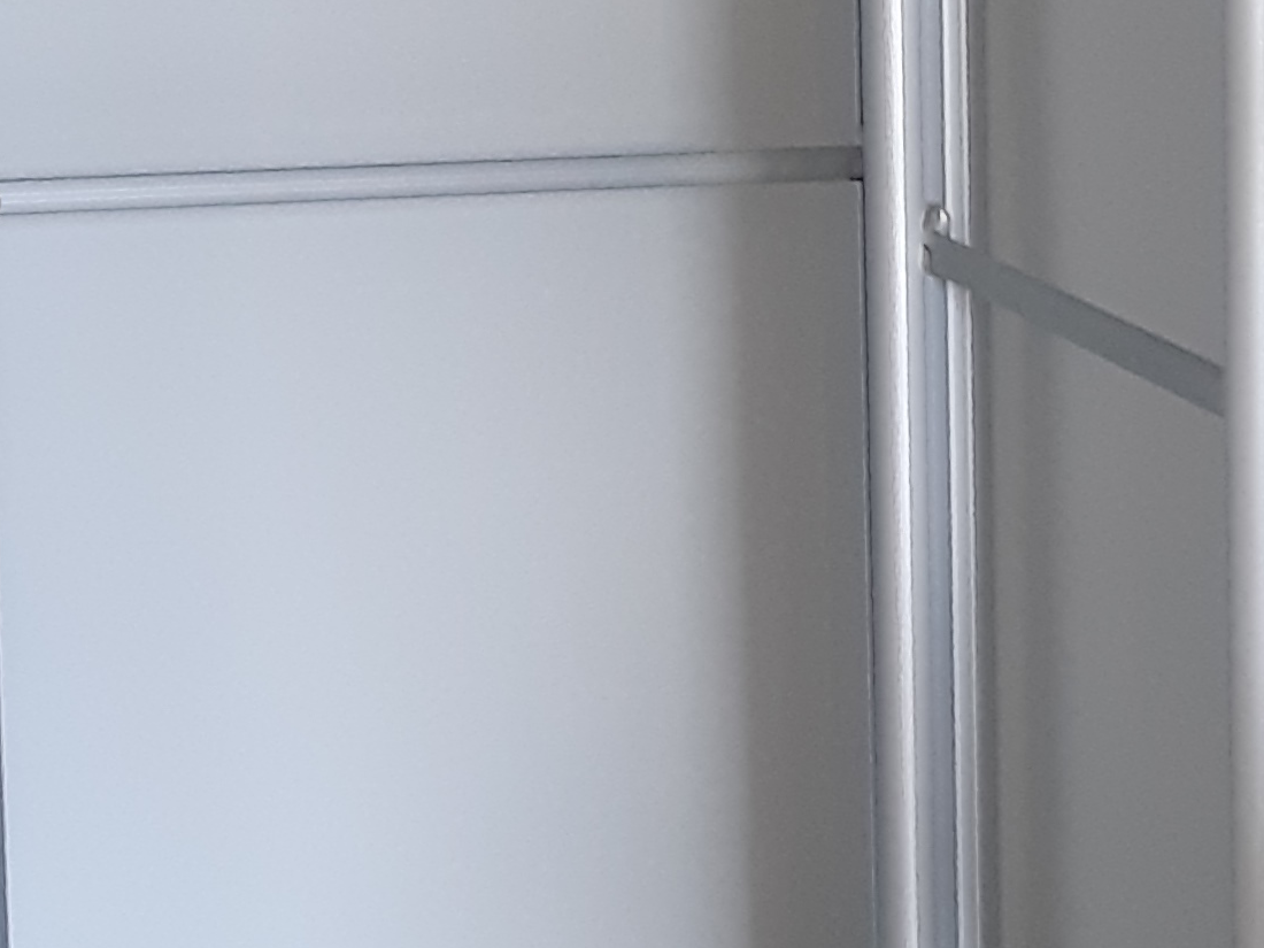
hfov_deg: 14.2
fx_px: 5076
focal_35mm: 139
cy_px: 203
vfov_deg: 10.6
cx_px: 897
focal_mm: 3.93
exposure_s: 1/50
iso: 200
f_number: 1.7
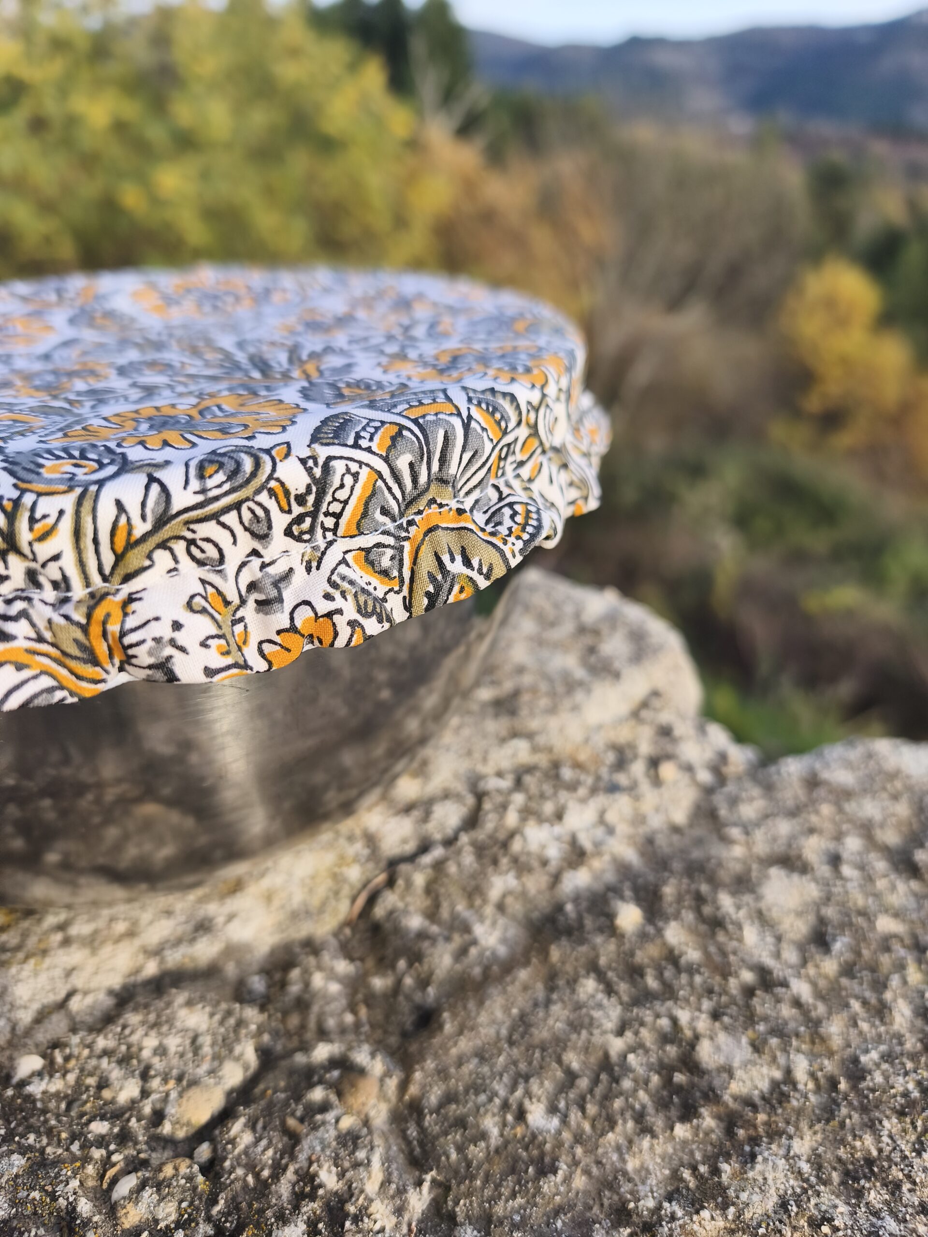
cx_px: 464
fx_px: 822
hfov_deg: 58.9
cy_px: 618
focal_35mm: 23
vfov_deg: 73.9
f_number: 1.65
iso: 50
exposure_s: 1/219
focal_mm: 6.18
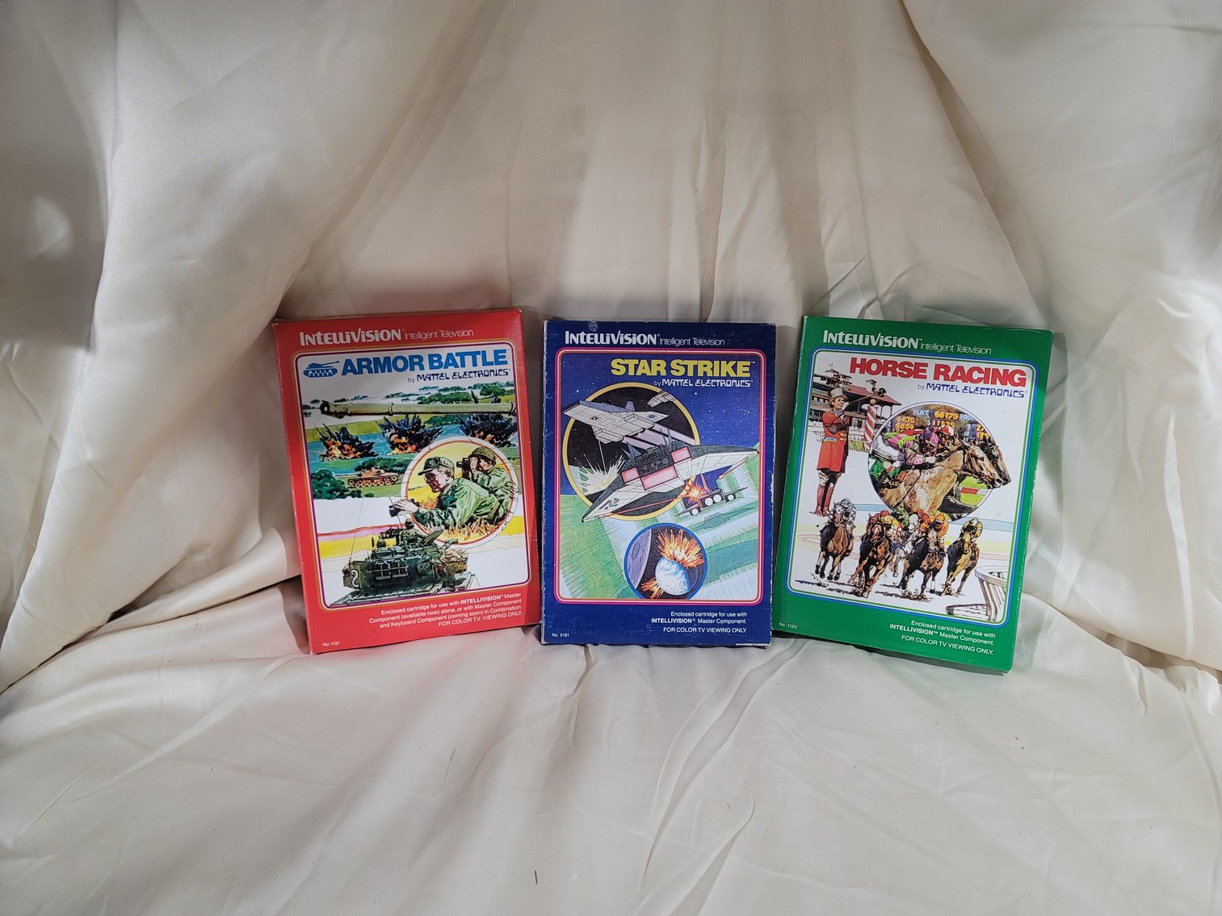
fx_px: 883
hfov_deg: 69.4
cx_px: 611
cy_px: 458
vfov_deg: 54.9
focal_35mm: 25
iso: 200
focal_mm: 7
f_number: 1.8
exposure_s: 1/60
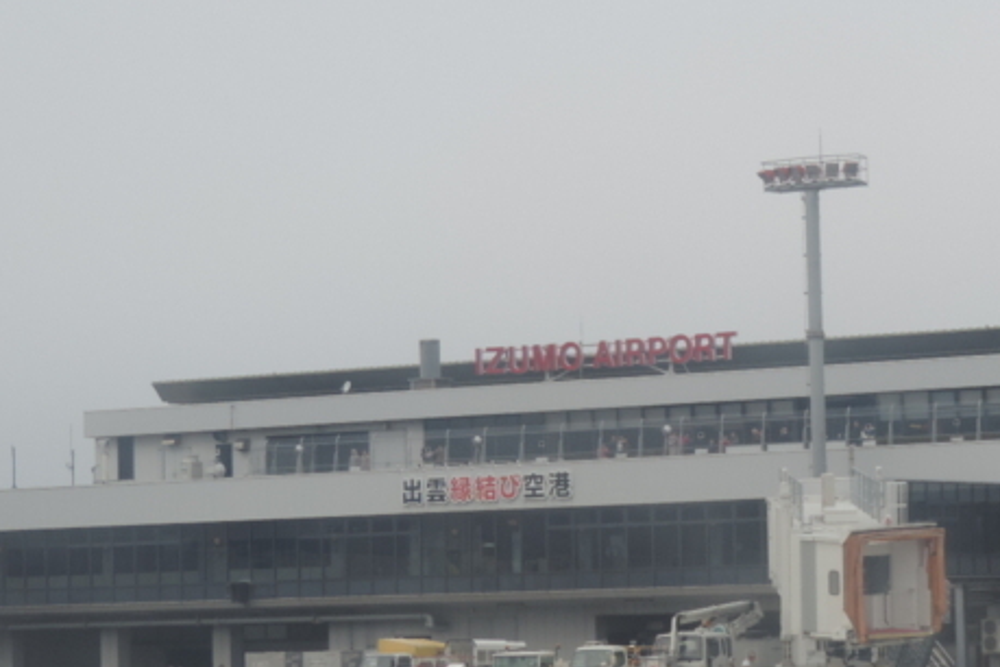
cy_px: 386
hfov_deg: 15.0
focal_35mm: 136
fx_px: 3777
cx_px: 745
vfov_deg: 10.1
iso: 80
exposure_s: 1/250
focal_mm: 13.3
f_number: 3.9
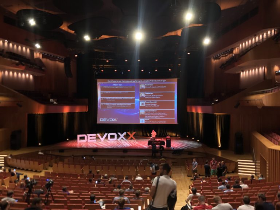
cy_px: 105
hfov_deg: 63.4
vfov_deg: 49.7
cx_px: 140
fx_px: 226
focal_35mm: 28
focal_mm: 3.99
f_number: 1.8
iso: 500
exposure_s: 1/33
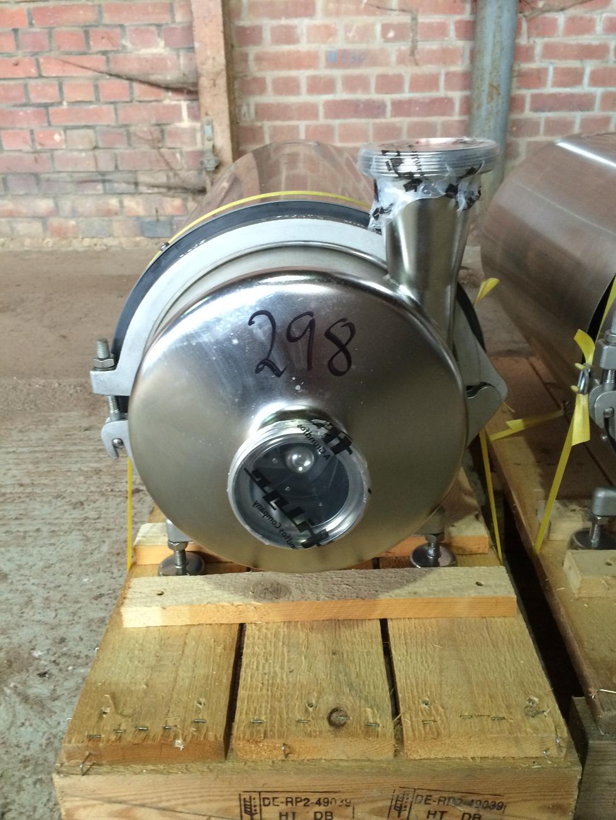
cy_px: 410
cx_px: 308
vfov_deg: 61.7
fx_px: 688
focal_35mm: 29
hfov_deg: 48.2
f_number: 2.2
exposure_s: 1/33
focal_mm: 4.15
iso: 250
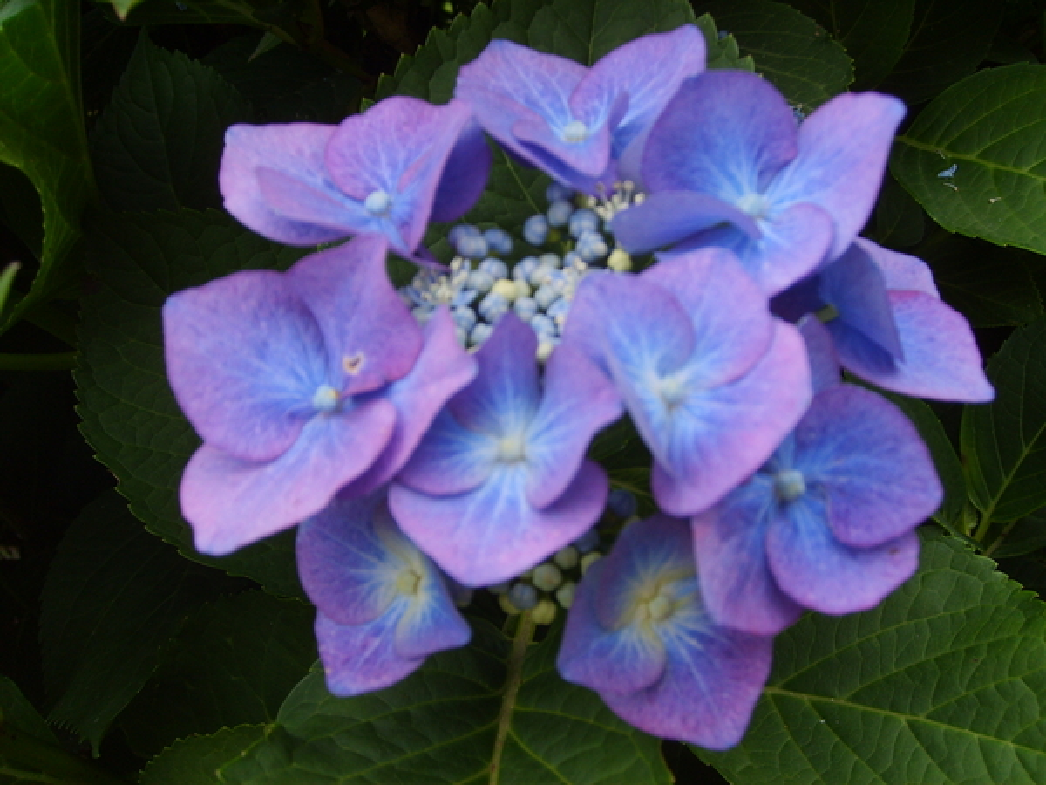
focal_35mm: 35
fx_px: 1058
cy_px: 392
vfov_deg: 40.7
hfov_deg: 52.6
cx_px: 523
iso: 50
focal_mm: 5.8
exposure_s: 1/125
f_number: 2.8
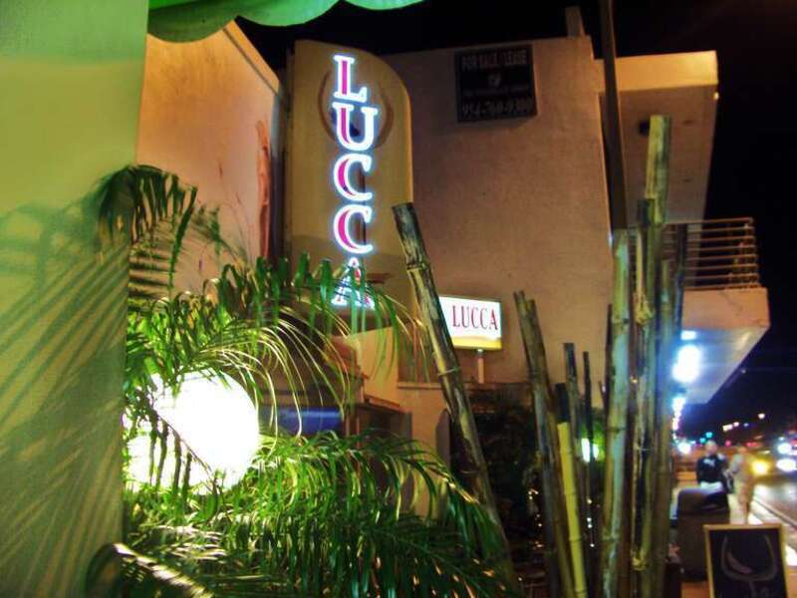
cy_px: 299
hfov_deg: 52.6
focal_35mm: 35
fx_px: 806
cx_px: 398
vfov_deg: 40.7
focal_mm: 5.8
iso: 100
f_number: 2.6
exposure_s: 1/3.61
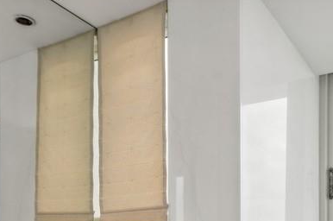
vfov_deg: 28.5
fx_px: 388
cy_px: 250
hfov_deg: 46.3
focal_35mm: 42
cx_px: 197
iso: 100
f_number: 8
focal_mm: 18
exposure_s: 1/160
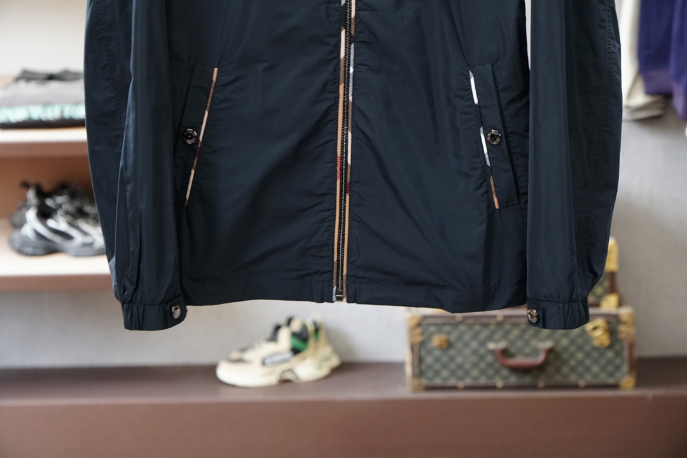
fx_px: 1689
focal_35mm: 88
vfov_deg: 15.4
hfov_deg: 23.0
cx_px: 344
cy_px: 229
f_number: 4
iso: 1250
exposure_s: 1/125
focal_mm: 59
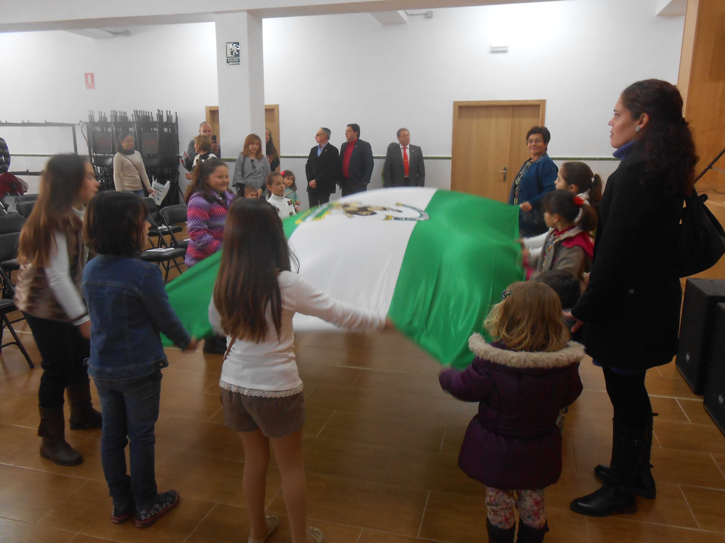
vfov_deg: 53.1
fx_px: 545
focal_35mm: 26
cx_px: 362
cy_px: 272
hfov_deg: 67.3
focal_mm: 4.6
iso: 200
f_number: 3.5
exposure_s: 1/30
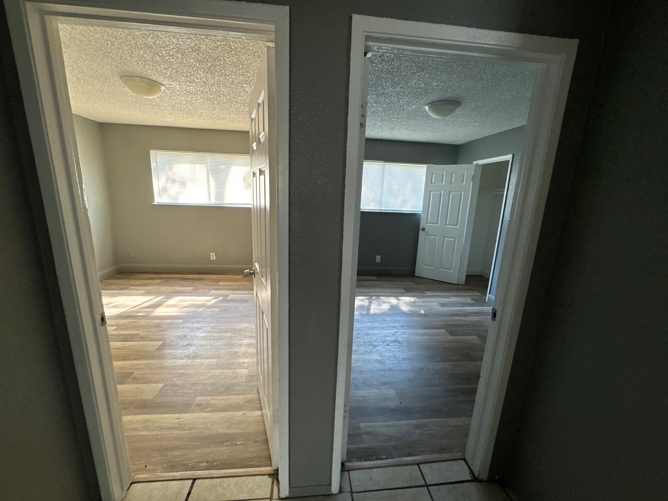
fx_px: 270
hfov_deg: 102.1
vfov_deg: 85.7
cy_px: 250
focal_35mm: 14
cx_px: 334
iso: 320
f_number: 2.2
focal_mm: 2.22
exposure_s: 1/99
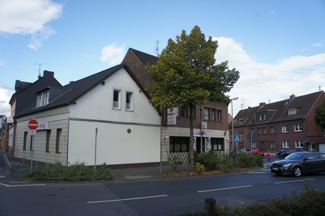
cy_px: 108
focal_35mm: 27
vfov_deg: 47.9
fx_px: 244
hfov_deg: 67.4
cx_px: 162
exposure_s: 1/250
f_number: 7.1
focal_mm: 18
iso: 250
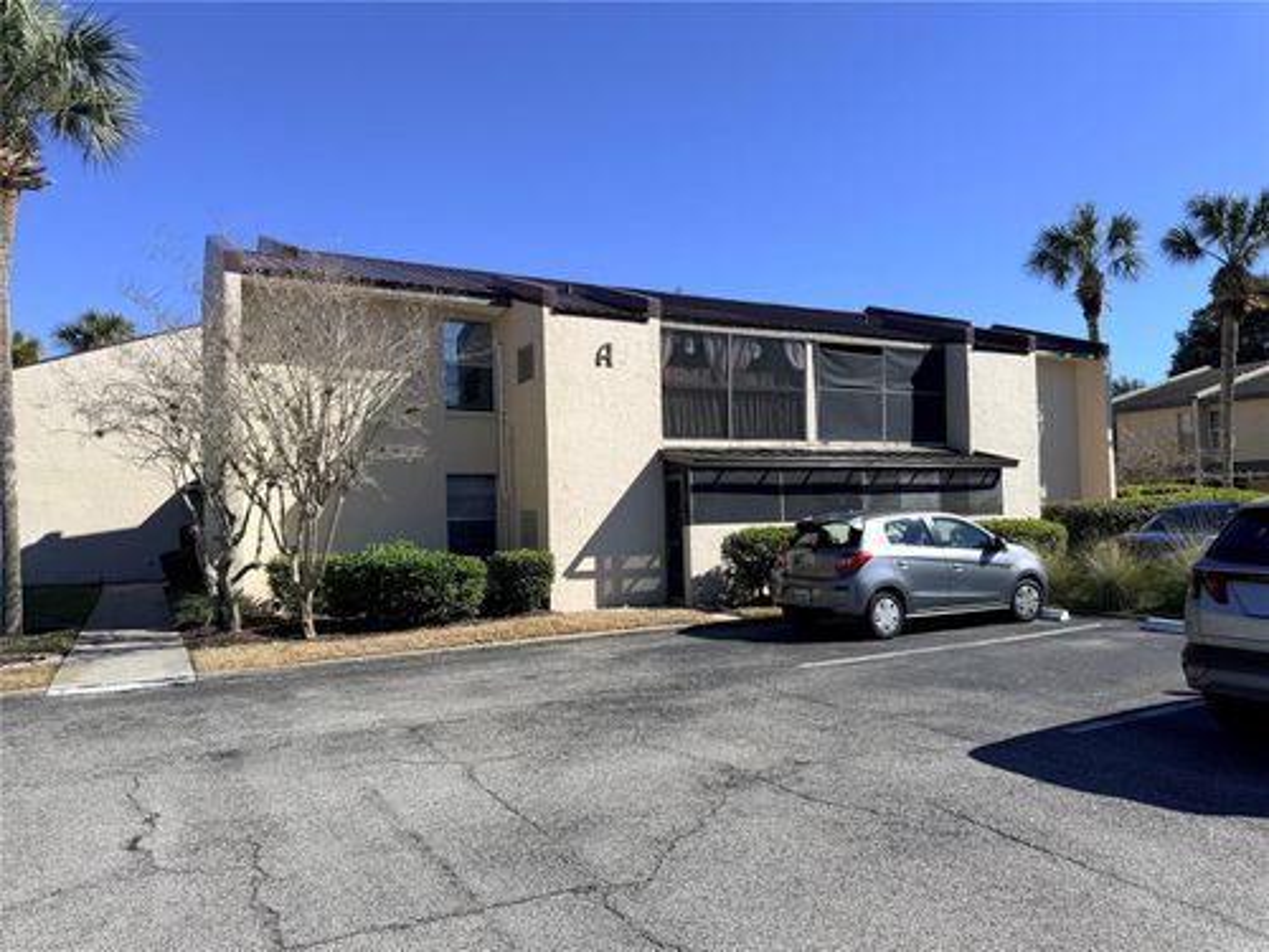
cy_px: 476
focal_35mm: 24
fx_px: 880
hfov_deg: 71.6
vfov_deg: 56.8
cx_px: 634
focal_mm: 6.76
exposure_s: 1/4975
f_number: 1.78
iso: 80
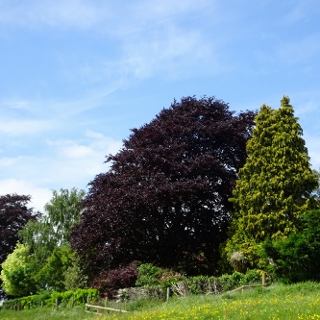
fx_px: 575
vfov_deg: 31.1
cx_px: 195
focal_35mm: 55
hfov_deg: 31.0
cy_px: 160
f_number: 4.5
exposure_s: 1/400
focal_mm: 7.87
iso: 80
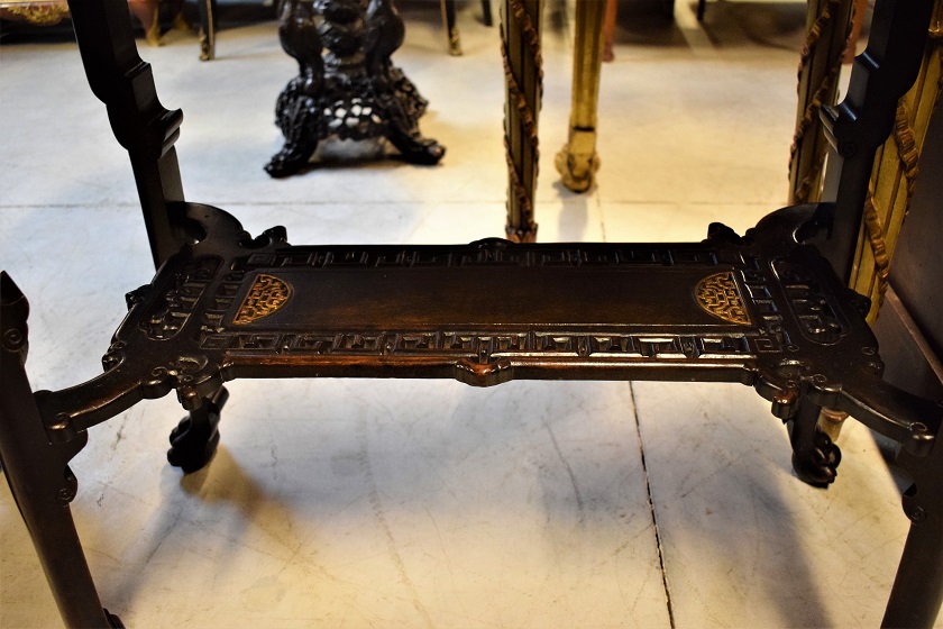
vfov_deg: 38.4
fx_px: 904
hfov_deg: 55.1
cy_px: 314
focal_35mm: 34
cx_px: 472
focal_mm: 23
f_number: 3.8
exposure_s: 1/60
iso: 2500
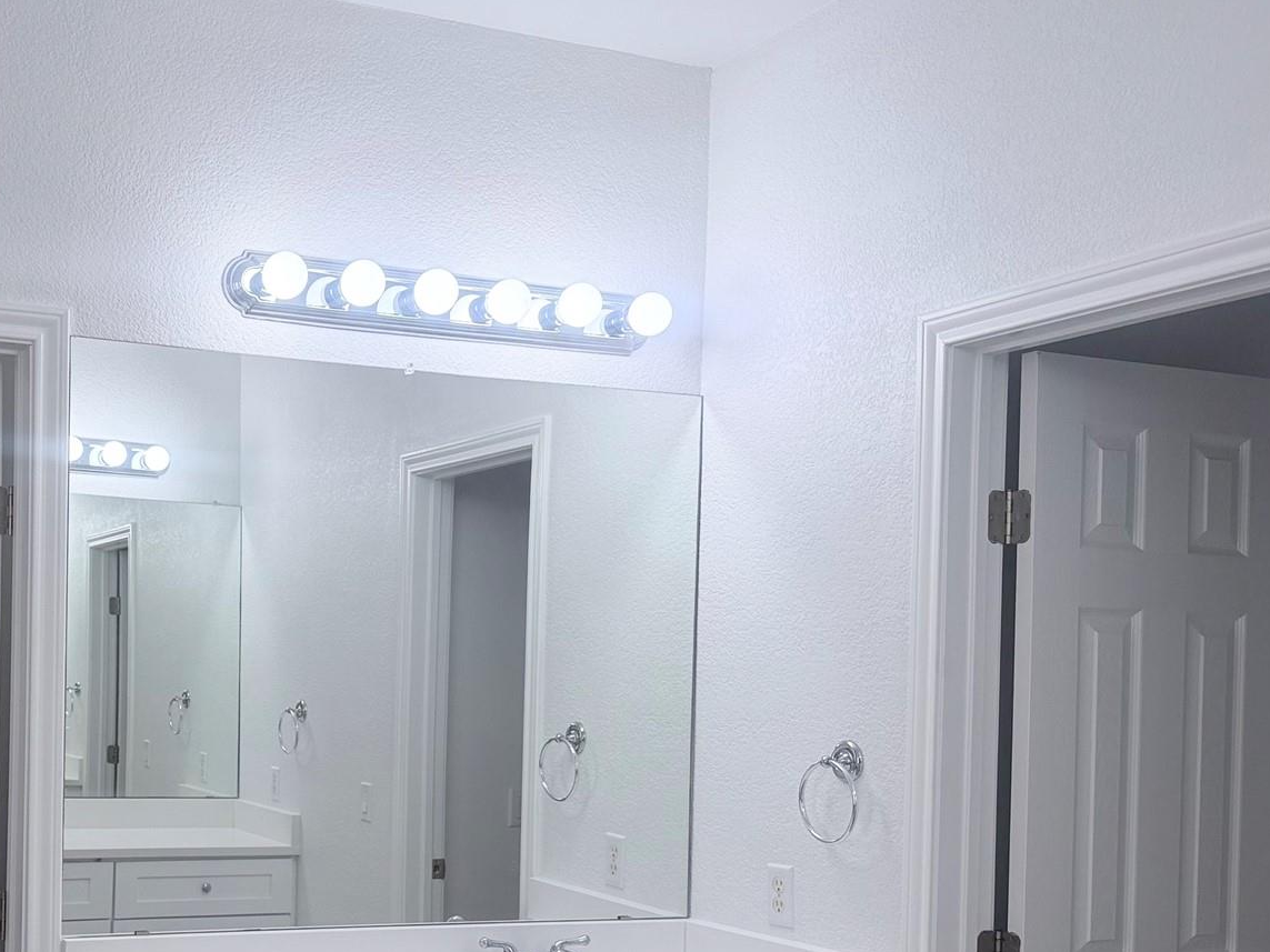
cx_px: 219
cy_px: 682
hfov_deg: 41.6
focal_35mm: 43
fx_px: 1577
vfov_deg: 33.1
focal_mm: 6.76
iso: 80
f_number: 1.78
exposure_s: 1/234
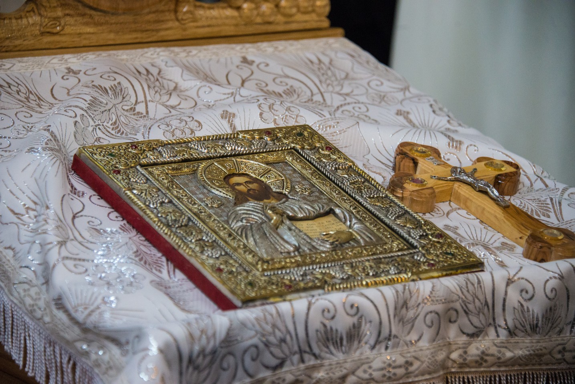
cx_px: 288
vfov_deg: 9.2
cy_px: 192
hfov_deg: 13.7
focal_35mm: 150
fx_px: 2397
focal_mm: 150
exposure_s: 1/100
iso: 3200
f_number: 5.6
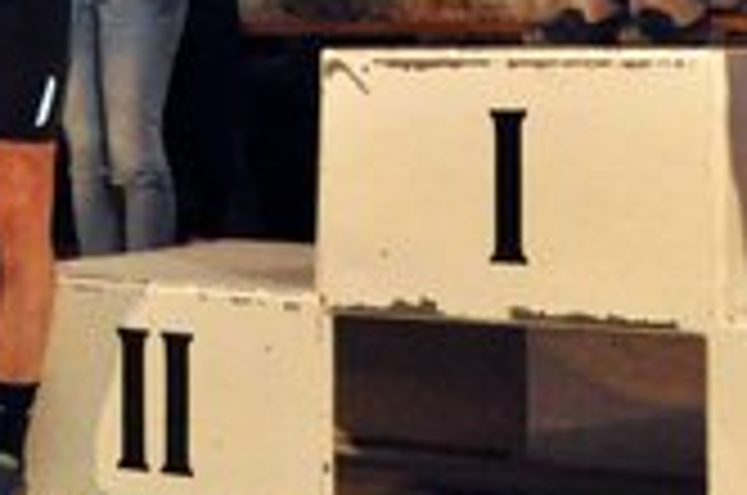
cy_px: -266
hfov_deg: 19.2
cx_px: 540
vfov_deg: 12.2
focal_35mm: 106
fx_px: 2195
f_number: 13
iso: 3200
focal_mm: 18
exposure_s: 1/60
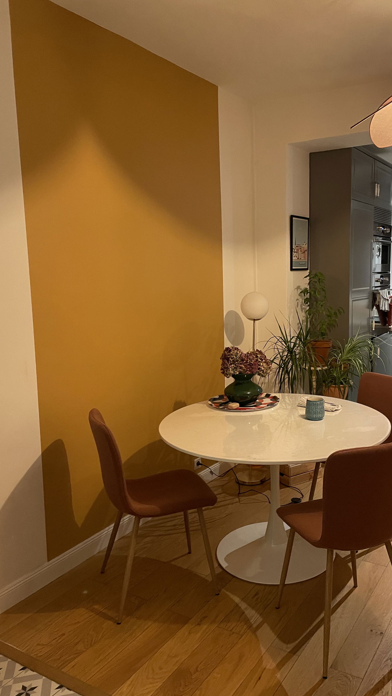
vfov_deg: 66.1
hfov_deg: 39.7
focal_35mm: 29
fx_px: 536
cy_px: 353
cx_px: 264
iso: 640
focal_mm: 4.2
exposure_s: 1/33
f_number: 1.6
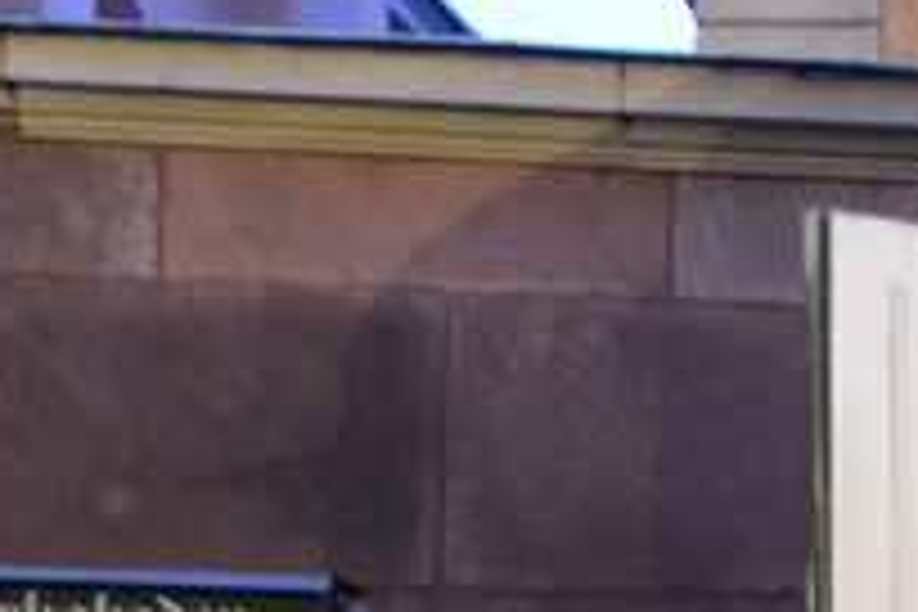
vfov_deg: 12.3
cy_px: 909
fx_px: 2703
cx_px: 1778
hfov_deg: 15.7
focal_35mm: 106
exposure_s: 1/3
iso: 1250
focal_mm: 18
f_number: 2.8
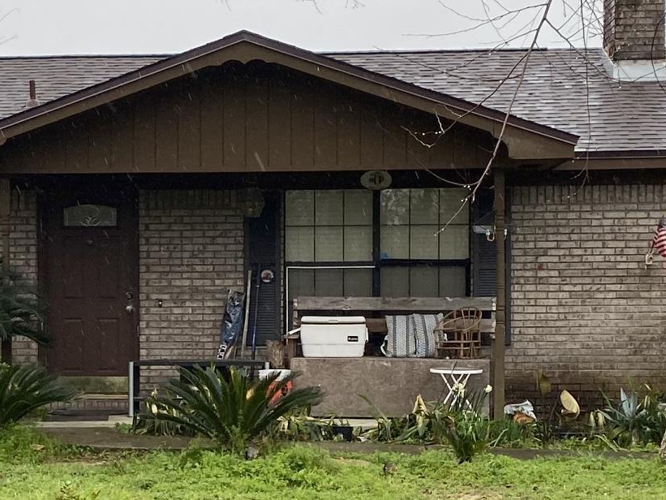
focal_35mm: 95
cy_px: 369
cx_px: 189
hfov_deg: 20.5
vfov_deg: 15.5
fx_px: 1828
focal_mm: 4.25
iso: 32
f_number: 1.8
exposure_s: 1/498
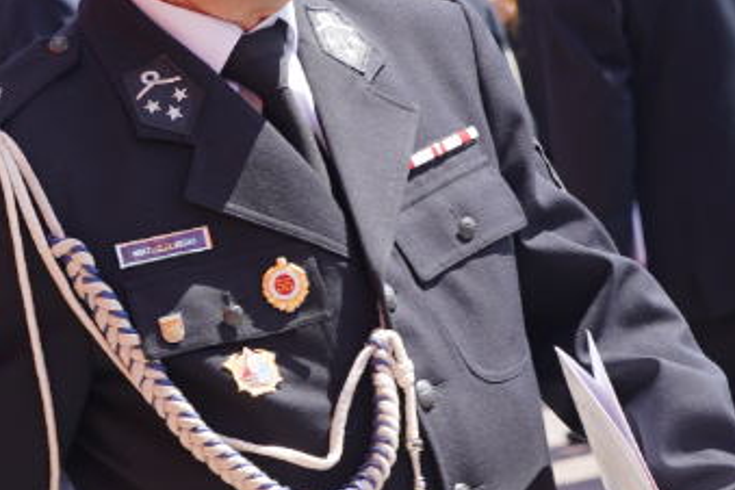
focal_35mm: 188
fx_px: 3838
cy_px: 328
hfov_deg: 10.9
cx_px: 366
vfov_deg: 7.3
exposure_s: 1/250
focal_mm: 49
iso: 100
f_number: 4.5
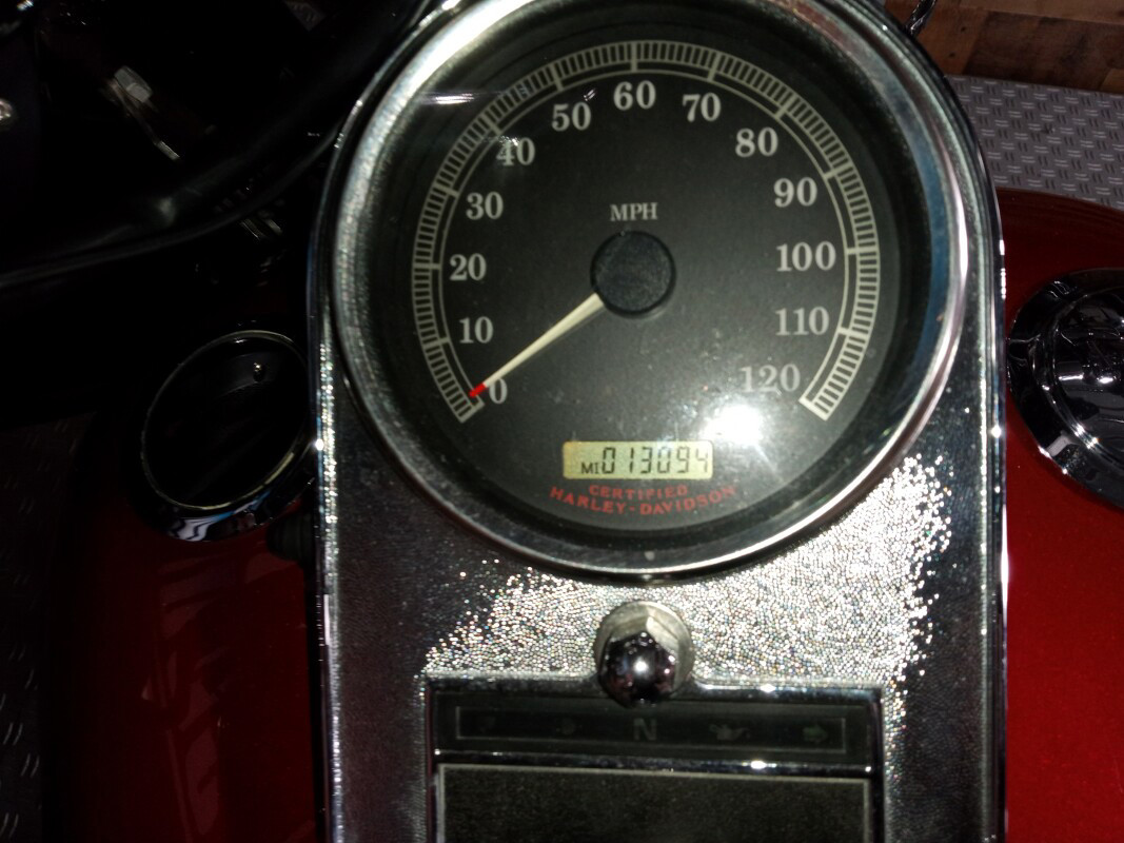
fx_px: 909
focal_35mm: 28
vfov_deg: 49.7
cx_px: 562
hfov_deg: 63.4
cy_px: 422
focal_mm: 3.71
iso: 121
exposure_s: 1/33.3
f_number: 2.2
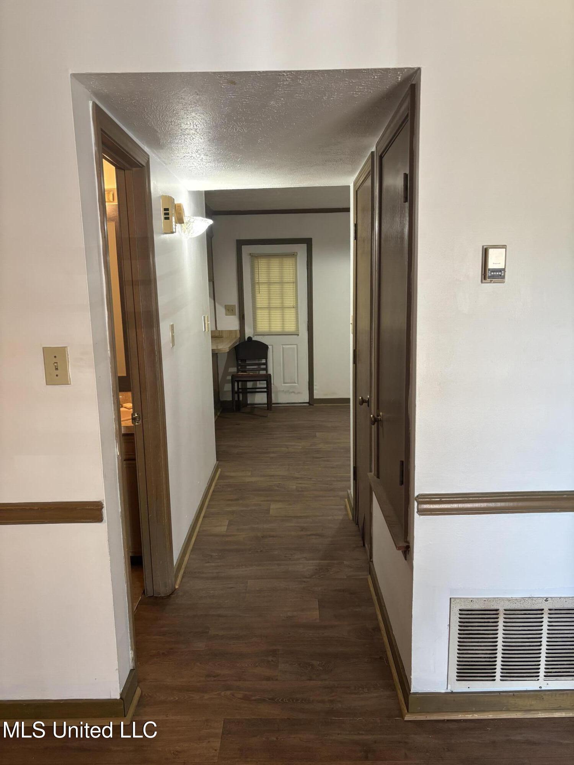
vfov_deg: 67.3
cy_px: 382
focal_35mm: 26
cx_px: 287
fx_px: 575
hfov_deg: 53.1
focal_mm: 5.96
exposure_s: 1/60
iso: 160
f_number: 1.6
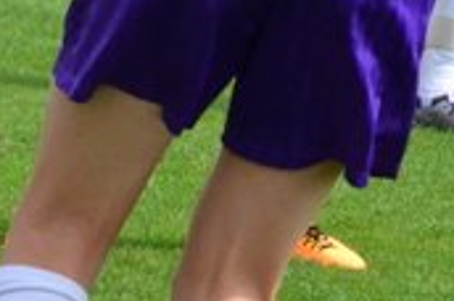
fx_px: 12046
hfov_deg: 2.2
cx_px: -425
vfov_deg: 1.4
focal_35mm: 957
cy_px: -124
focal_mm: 122
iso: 2500
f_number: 13
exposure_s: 1/2500
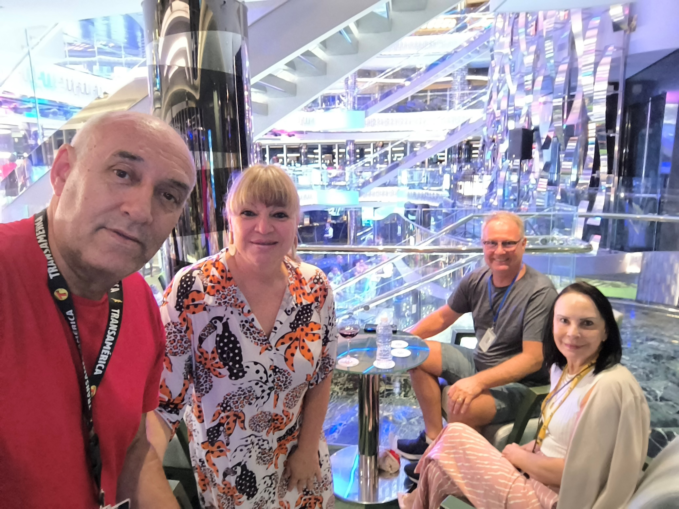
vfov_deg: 56.8
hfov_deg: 71.6
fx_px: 471
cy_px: 254
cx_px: 340
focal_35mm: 24
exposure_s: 1/20
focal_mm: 3.26
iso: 1250
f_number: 2.45
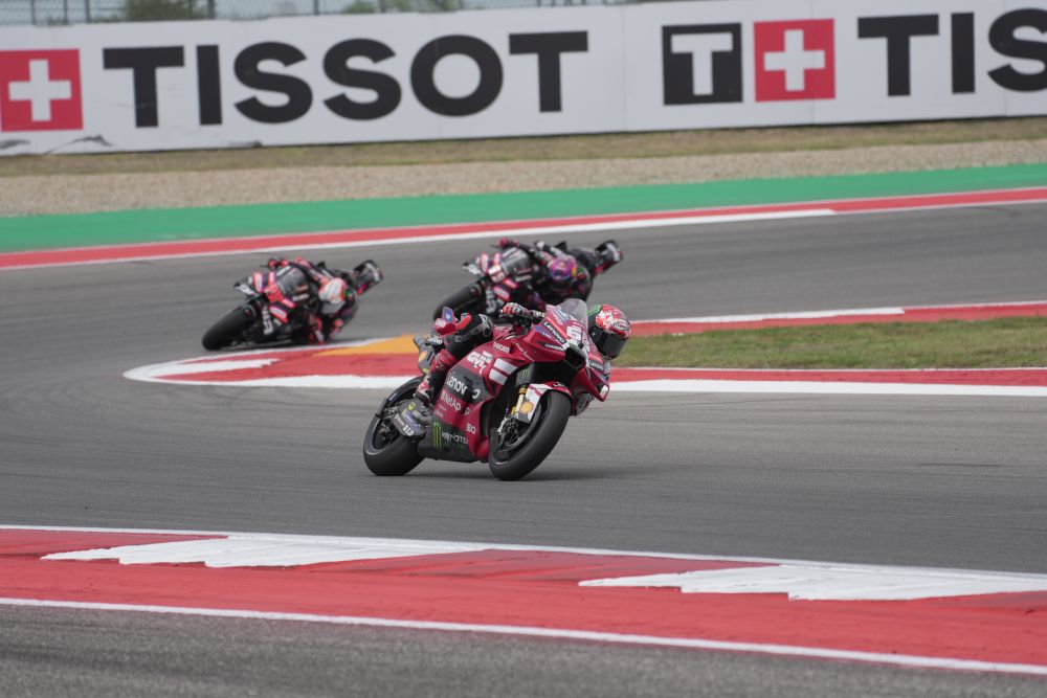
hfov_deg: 7.9
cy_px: 349
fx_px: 7620
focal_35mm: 262
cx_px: 524
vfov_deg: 5.2
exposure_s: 1/1600
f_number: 6.3
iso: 400
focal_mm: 262
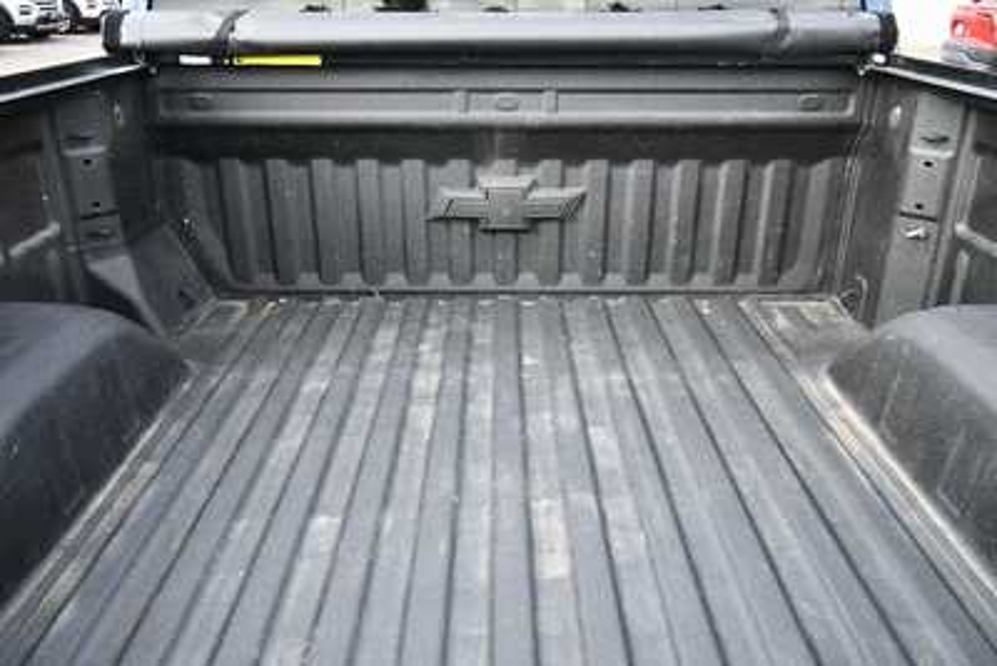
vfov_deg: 43.6
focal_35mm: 30
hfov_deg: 61.9
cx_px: 498
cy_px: 333
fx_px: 831
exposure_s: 1/200
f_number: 5.6
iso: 800
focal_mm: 20
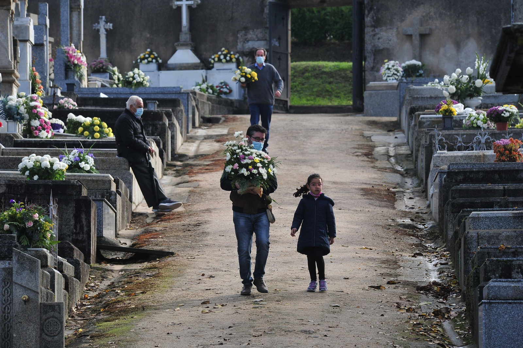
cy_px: 174
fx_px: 4356
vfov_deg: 4.6
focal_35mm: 300
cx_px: 262
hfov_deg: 6.9
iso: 500
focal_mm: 300
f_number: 10
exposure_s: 1/400
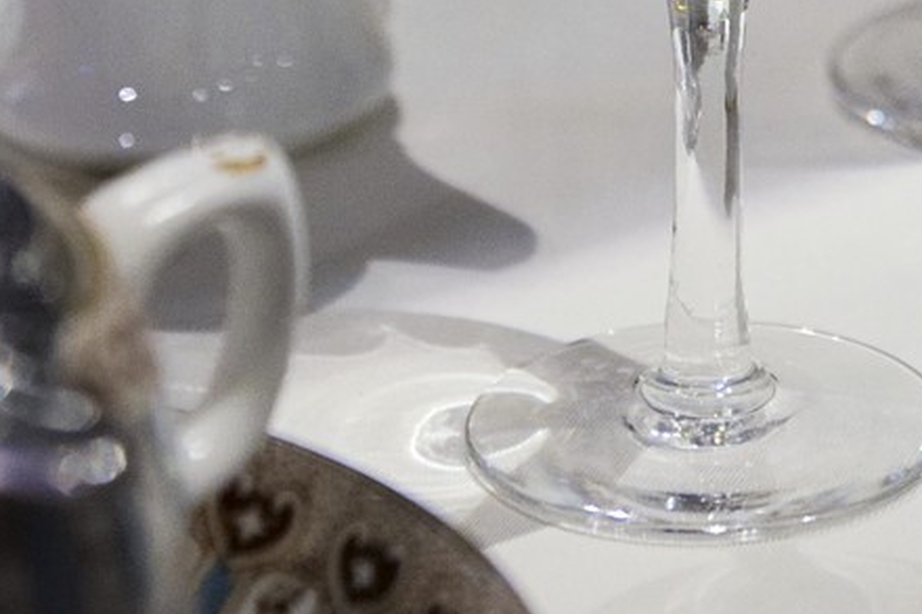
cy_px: -807
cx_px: 960
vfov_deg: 8.0
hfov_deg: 12.7
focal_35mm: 160
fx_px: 4096
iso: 1600
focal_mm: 44
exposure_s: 1/40
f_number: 3.5
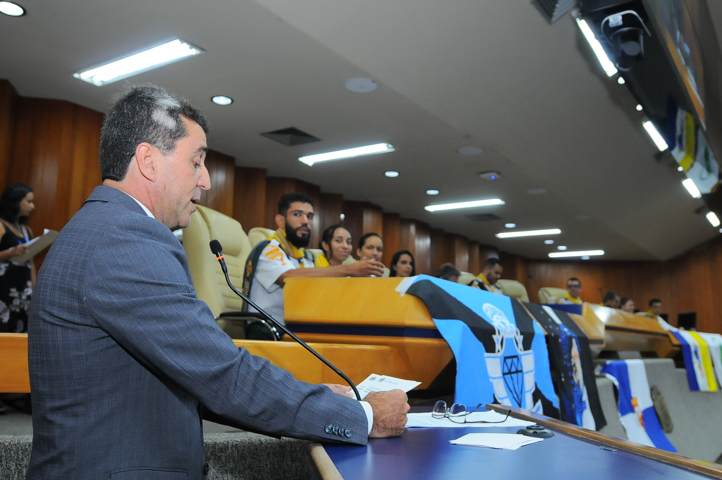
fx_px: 631
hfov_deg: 59.6
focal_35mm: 32
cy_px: 240
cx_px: 361
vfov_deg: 41.6
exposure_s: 1/125
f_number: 3.5
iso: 1000
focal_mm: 21
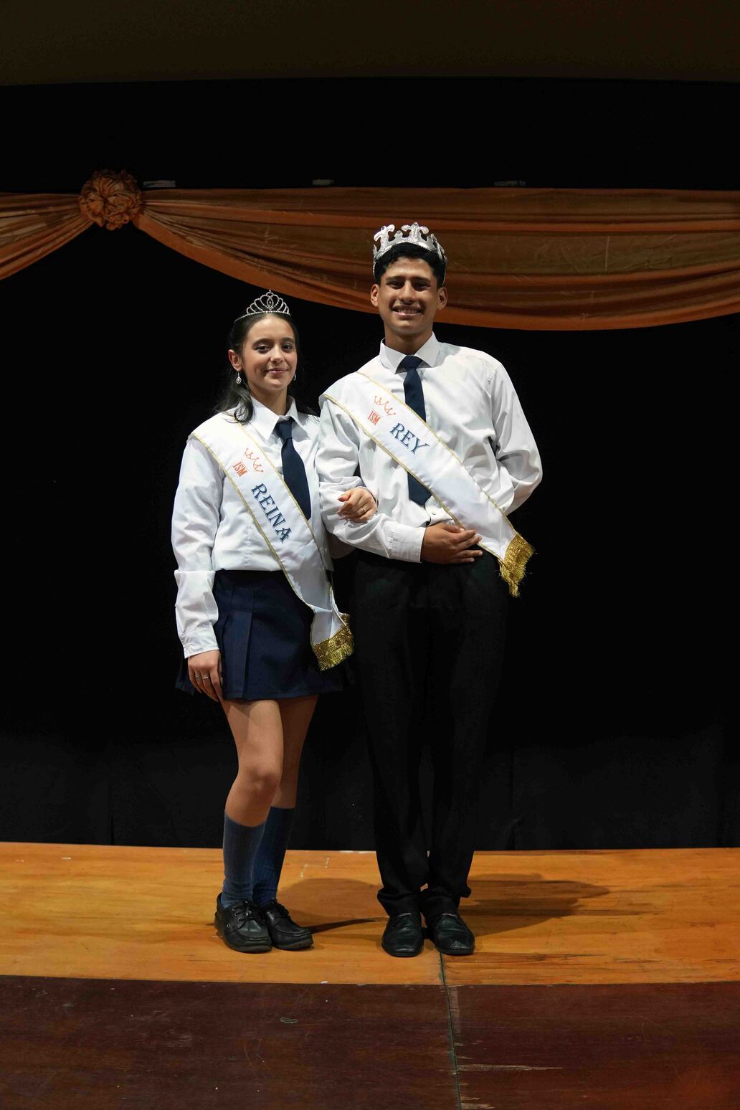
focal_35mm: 45
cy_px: 555
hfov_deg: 29.9
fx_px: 1387
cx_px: 370
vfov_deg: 43.6
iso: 1600
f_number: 2.8
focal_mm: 30
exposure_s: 1/160
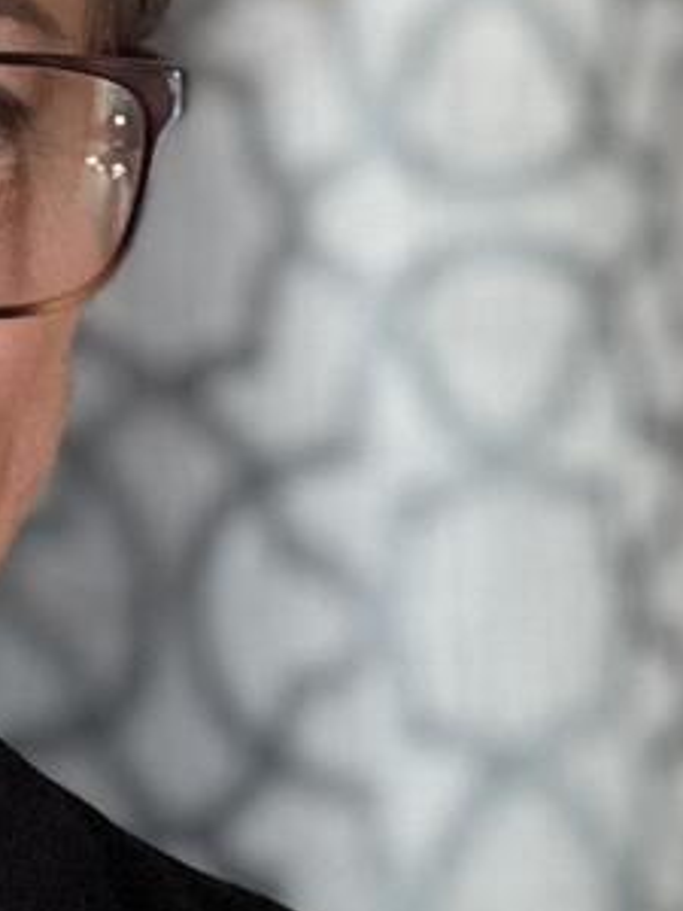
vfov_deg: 20.1
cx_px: -231
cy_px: 106
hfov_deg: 14.7
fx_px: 2526
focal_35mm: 96
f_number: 1.9
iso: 640
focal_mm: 2.69
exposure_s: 1/22
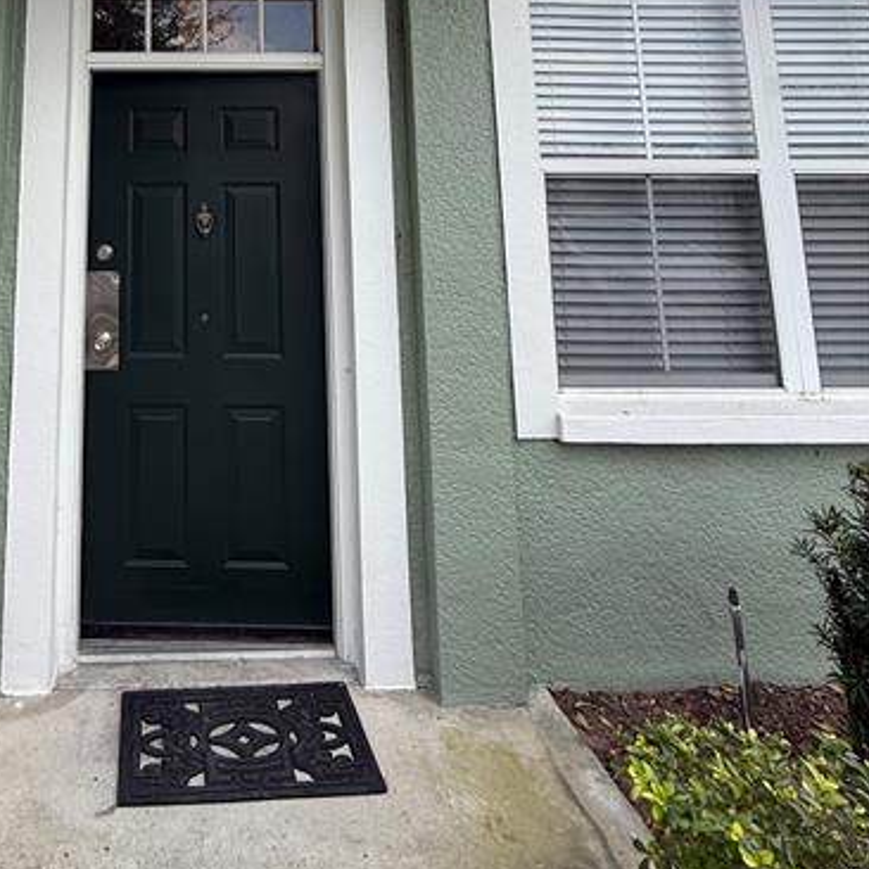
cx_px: 190
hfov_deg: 57.0
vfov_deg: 53.3
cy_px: 85
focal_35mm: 26
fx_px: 738
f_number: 2.2
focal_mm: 2.22
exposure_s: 1/445
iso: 50
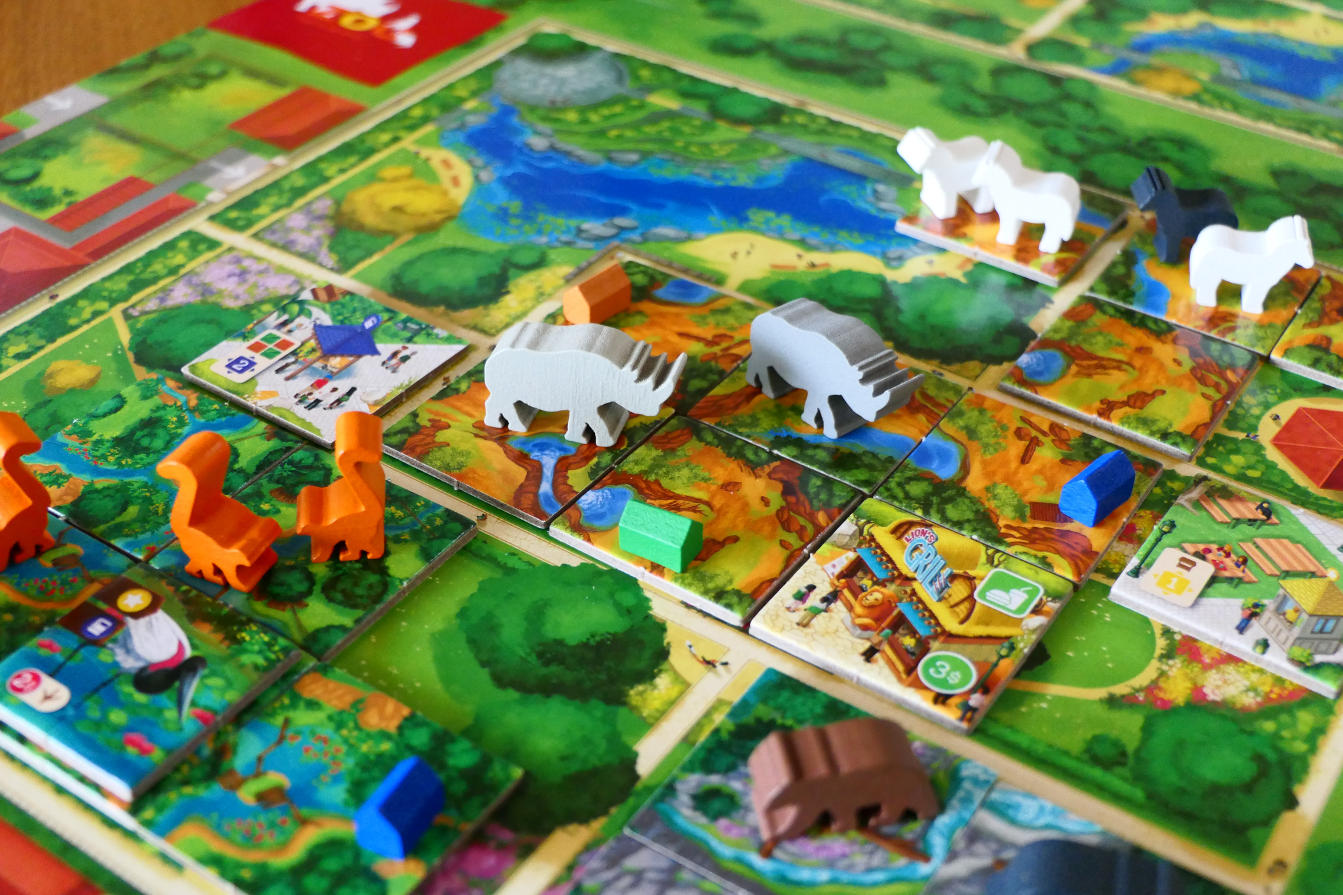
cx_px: 672
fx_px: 1641
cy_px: 448
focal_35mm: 44
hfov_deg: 44.5
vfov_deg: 30.5
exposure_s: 1/80
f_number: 3.5
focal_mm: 16
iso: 1250
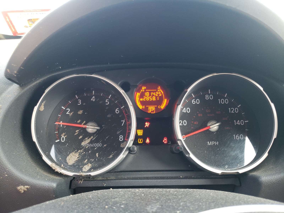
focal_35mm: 26
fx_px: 213
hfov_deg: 67.3
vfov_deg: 53.1
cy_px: 106
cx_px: 142
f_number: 1.5
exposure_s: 1/60.2
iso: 86
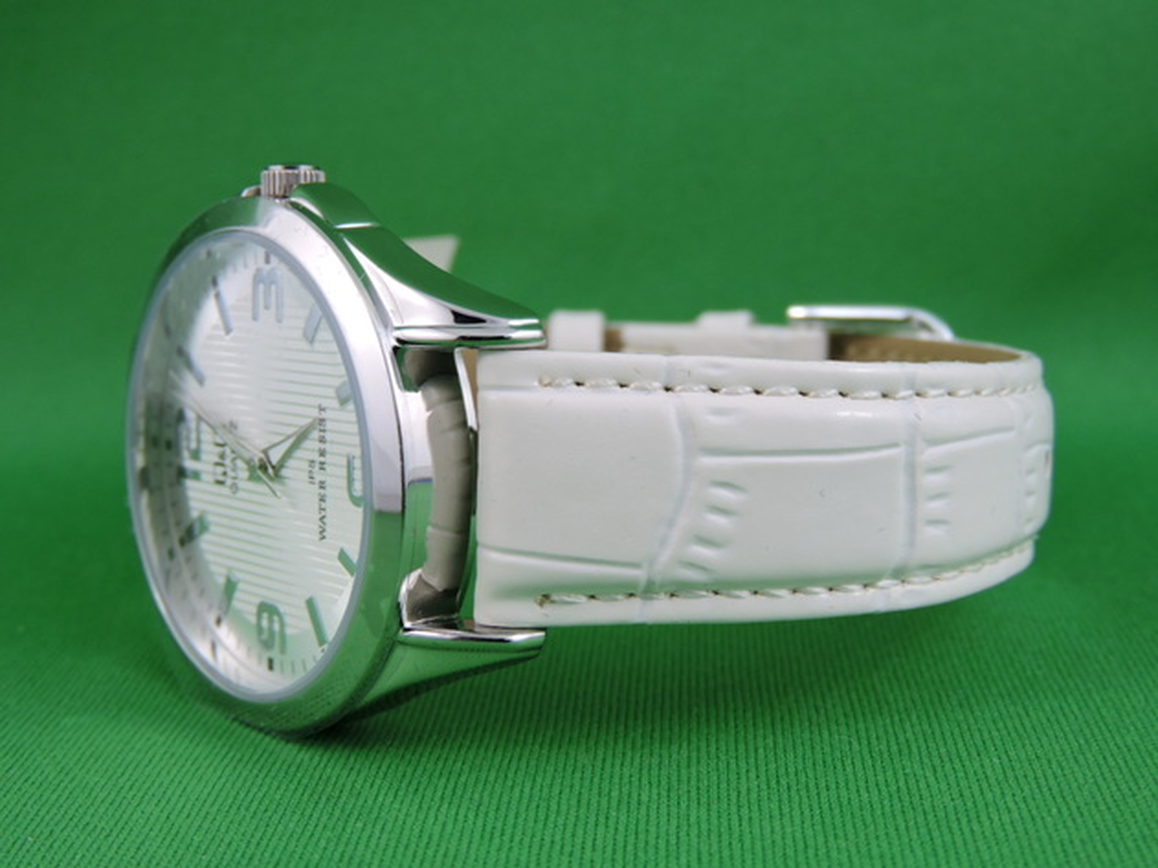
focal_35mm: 55
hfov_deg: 34.9
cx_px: 579
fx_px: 1840
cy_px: 434
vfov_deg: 26.6
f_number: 4
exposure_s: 1/125
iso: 400
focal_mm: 9.9
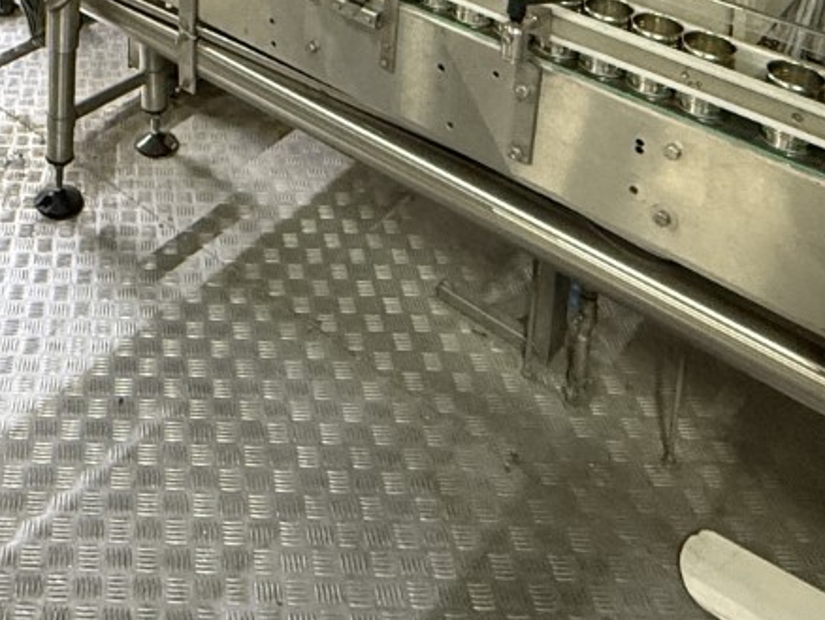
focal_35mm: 46
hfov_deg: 39.6
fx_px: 1097
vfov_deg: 25.2
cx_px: 164
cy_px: -271
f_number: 2.2
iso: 500
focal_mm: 2.22
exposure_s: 1/50
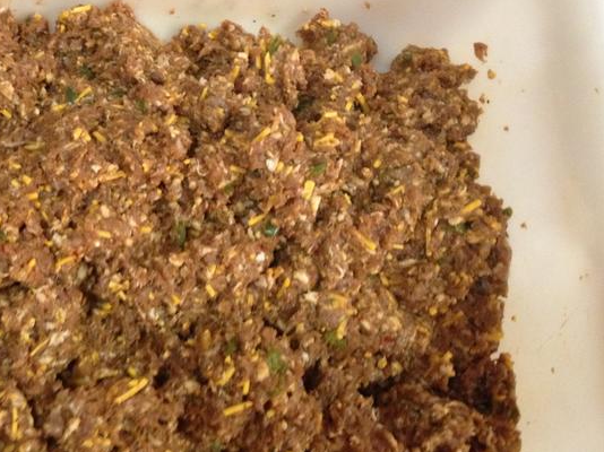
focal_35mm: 59
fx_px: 1029
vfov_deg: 24.8
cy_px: 215
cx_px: 137
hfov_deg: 32.0
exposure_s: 1/20
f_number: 2.4
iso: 320
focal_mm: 4.28
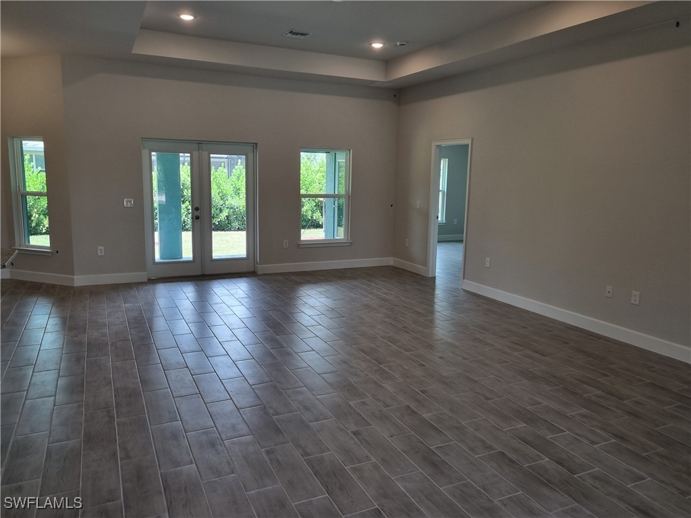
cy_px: 259
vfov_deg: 53.1
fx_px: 519
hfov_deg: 67.3
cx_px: 346
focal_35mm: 26
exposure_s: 1/120
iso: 64
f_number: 1.8
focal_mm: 5.4
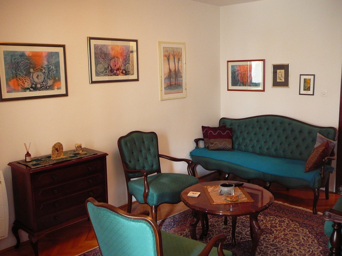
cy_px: 128
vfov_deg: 40.7
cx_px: 171
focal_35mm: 35
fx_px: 346
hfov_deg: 52.6
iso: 200
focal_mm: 5.2
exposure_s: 1/8
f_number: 2.8
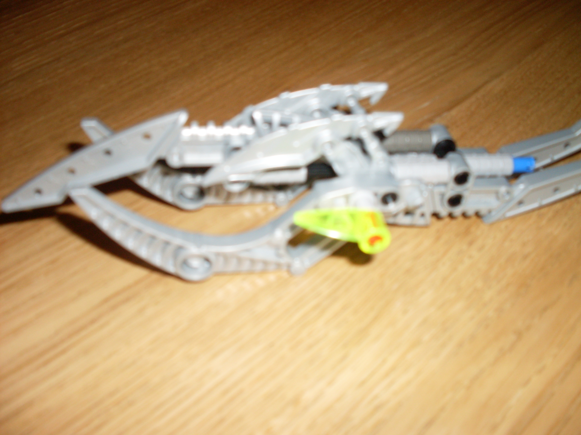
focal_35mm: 38
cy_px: 218
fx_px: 638
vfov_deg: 37.7
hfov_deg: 49.0
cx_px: 290
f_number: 2.8
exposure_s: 1/45
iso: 100
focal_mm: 6.3
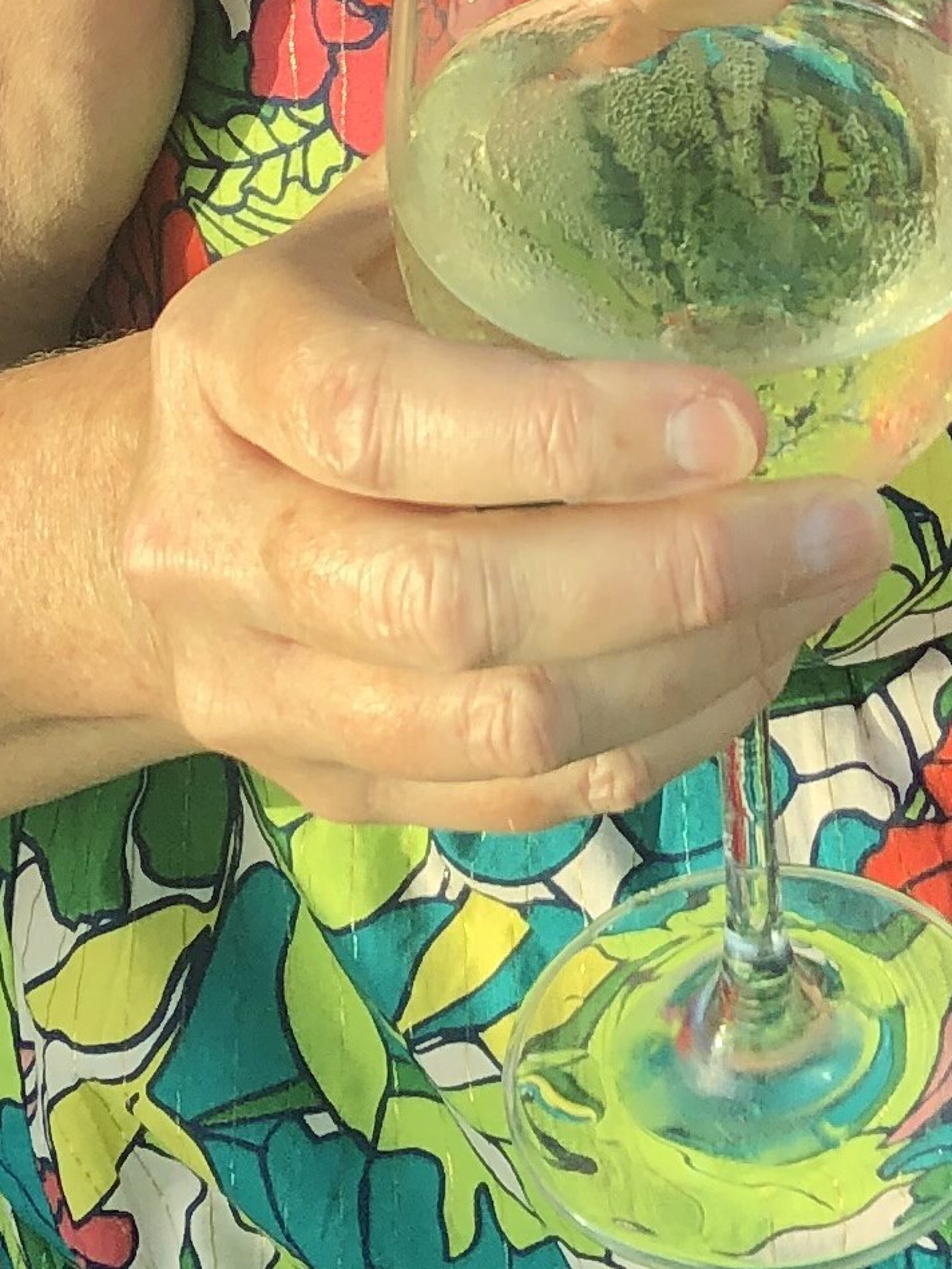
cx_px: 877
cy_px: -404
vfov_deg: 15.7
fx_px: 4363
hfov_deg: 12.4
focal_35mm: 119
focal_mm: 3.99
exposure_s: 1/558
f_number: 1.8
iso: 20
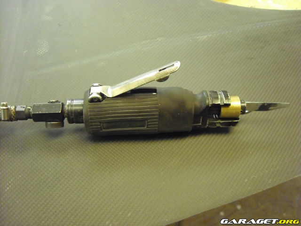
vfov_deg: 38.7
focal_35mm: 37
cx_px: 150
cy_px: 113
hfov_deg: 50.1
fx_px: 322
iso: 800
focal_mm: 6.2
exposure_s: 1/30
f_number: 2.7
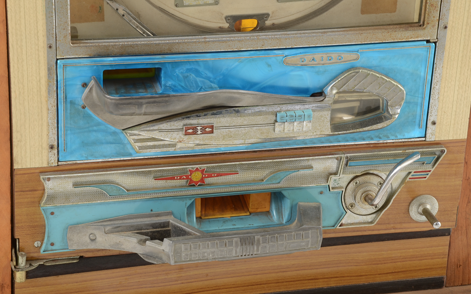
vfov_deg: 10.7
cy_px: 147
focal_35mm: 123
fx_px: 1579
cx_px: 236
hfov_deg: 17.0
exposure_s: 1/125
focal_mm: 80
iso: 200
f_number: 9
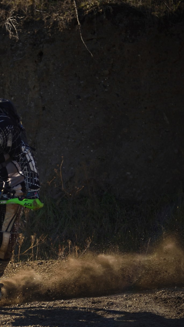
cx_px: -83
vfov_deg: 10.9
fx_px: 1709
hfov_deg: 6.1
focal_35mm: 197
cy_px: 215
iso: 200
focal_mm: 95
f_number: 4
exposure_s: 1/1250
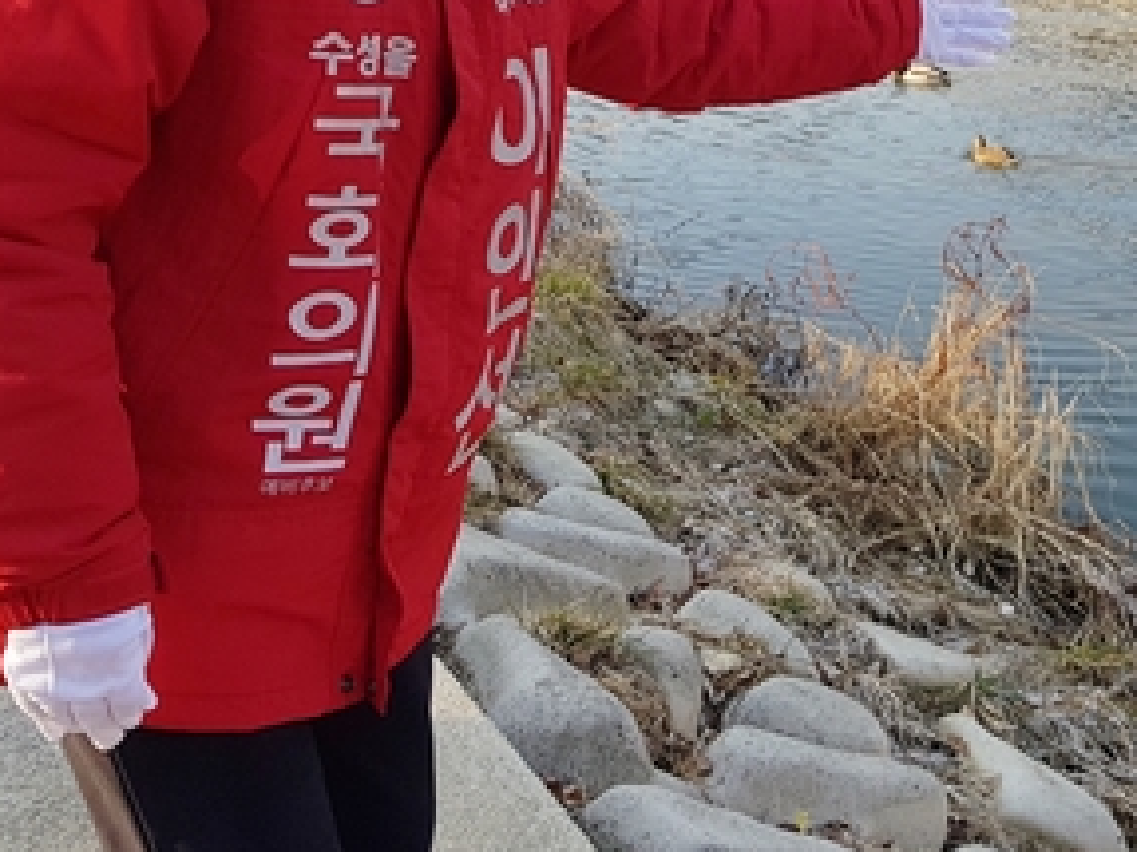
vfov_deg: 24.4
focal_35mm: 58
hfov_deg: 32.5
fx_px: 1904
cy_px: 67
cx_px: 883
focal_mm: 4.2
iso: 40
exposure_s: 1/634
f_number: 1.7
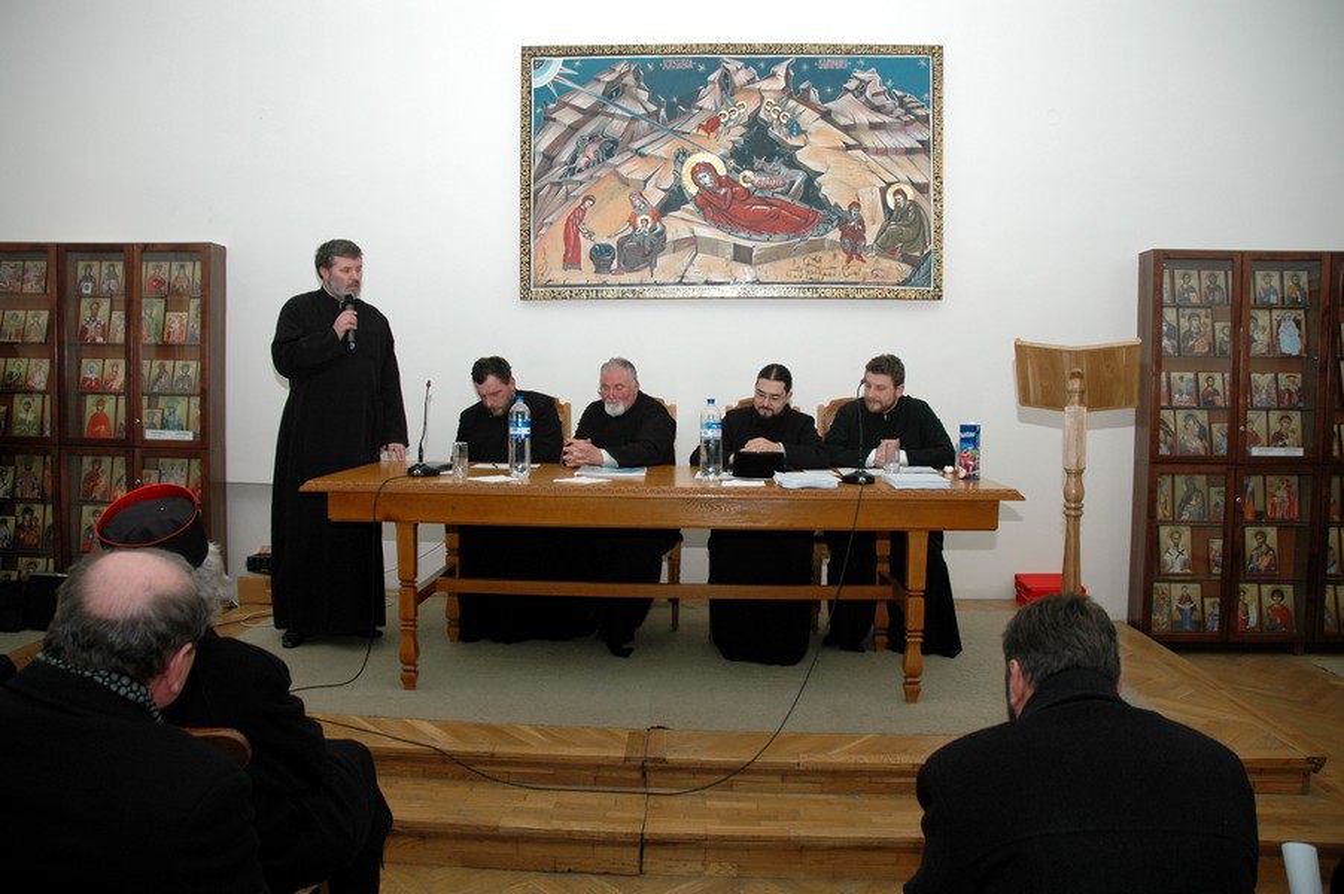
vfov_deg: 47.9
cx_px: 672
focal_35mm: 27
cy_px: 447
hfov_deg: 67.4
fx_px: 1007
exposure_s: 1/60
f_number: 4.5
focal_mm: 18
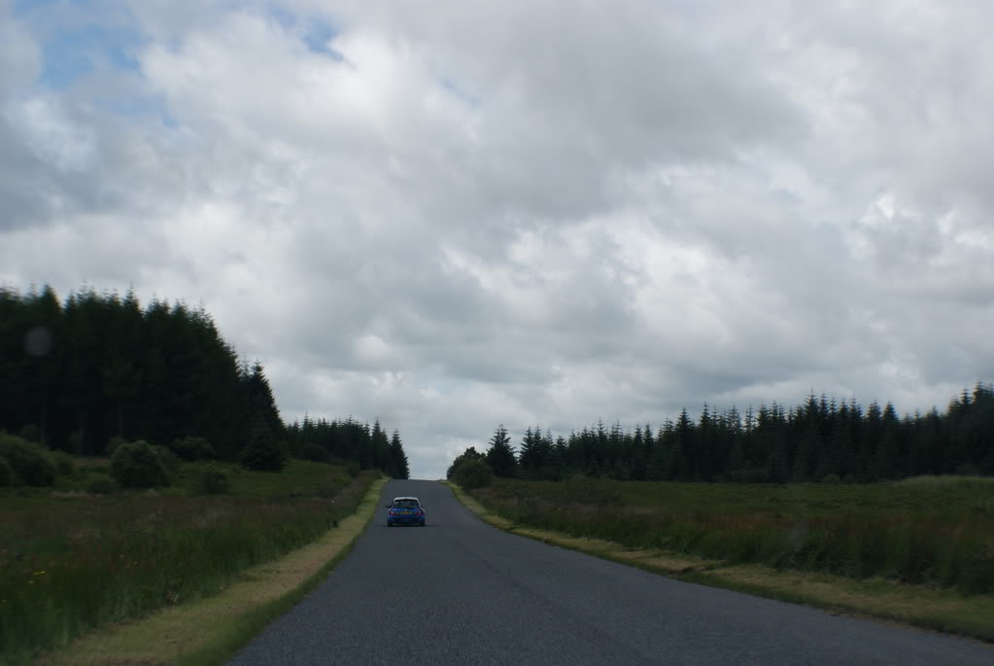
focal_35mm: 82
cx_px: 497
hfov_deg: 24.6
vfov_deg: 16.6
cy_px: 333
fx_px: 2281
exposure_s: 1/250
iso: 100
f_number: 9
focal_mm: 55
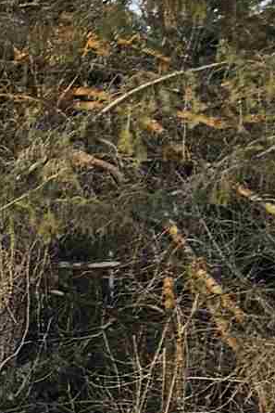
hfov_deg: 7.1
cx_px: -668
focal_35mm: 165
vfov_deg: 12.1
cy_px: 516
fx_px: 1889
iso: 25
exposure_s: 1/180
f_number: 1.8
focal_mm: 5.4
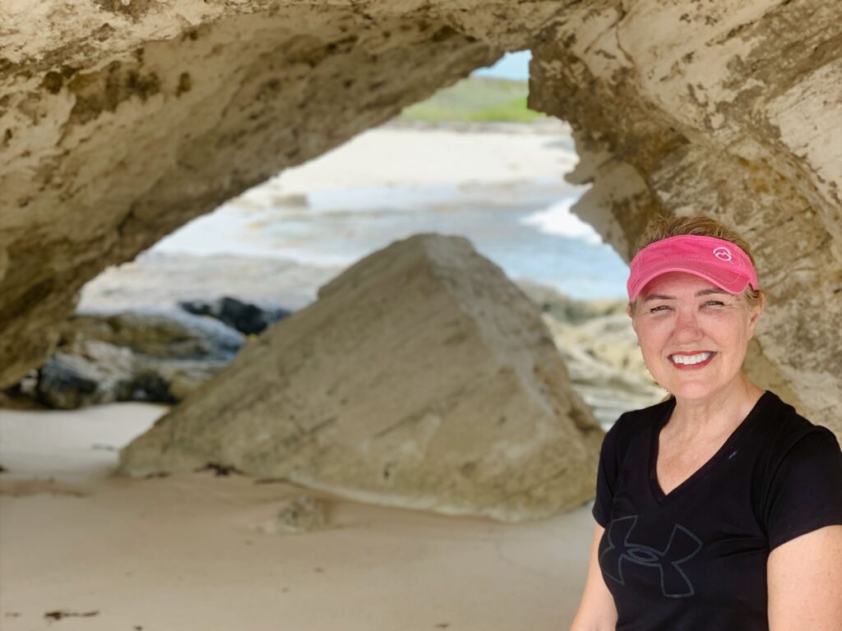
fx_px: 1265
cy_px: 316
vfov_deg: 28.0
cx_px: 421
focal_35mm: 52
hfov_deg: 36.8
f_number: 2.4
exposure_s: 1/219
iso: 16
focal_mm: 6
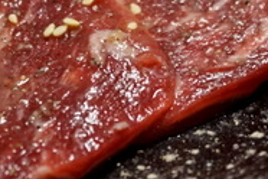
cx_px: 95
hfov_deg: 13.7
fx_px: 1115
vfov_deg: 9.2
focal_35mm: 150
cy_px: 48
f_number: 4.5
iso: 3200
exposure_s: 1/20
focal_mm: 29
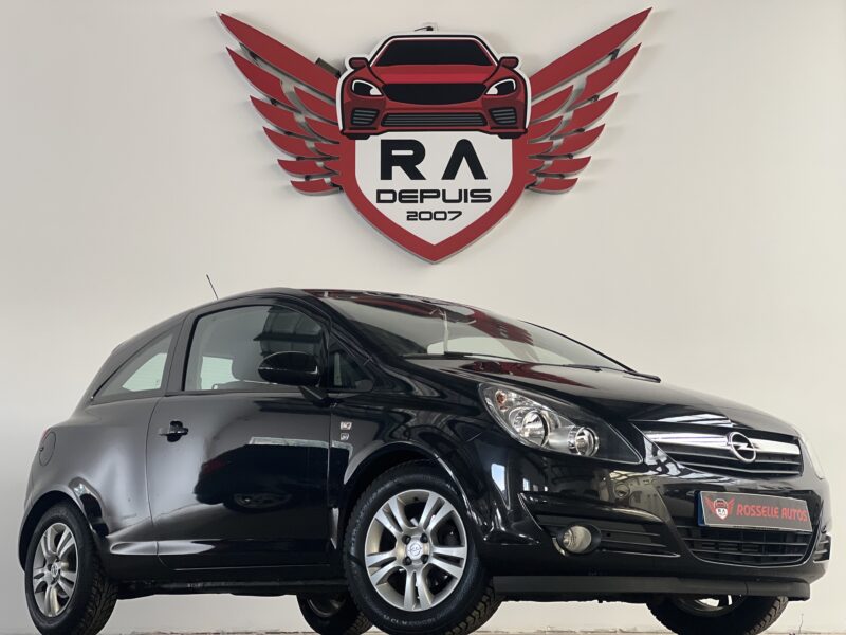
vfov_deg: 19.1
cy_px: 318
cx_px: 423
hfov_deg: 25.3
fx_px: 1882
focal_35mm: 77
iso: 250
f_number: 2.8
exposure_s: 1/40
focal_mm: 9
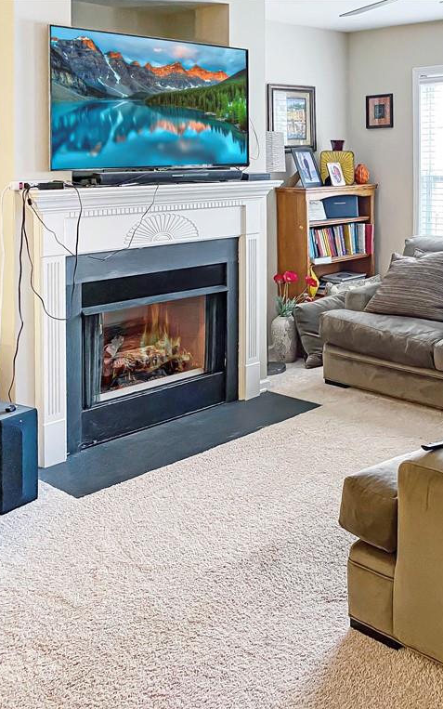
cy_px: 353
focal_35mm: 37
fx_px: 715
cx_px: 375
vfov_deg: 52.7
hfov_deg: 33.1
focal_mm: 4.25
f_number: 1.8
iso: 400
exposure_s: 1/60
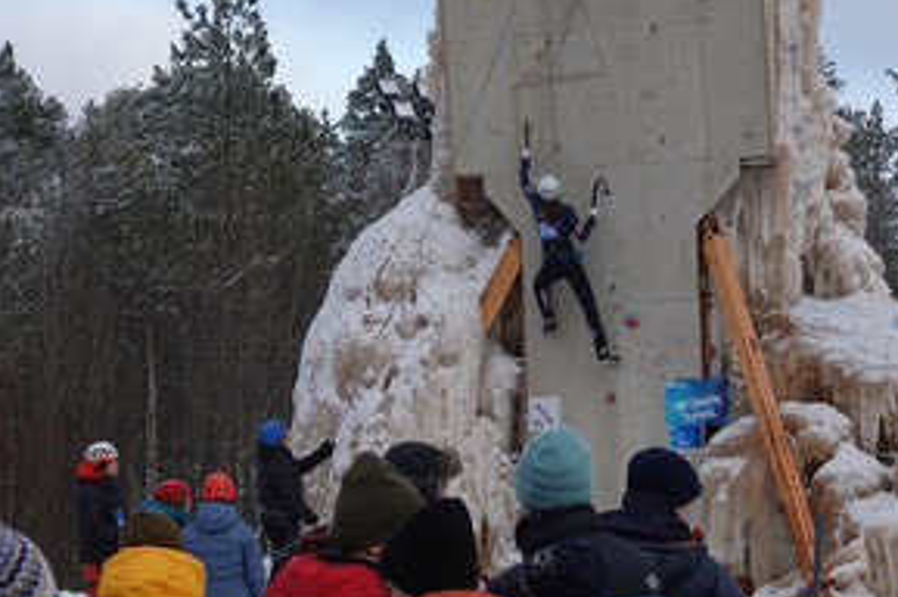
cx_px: 593
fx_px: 2641
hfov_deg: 19.2
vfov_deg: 12.9
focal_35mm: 106
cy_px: 208
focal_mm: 24.79
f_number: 3.5
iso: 100
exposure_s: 1/500
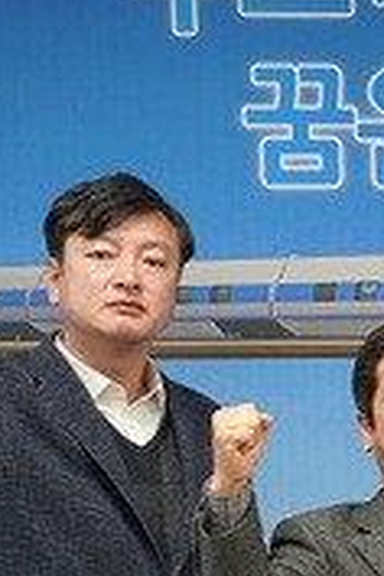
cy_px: 563
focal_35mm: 170
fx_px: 2720
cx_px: 815
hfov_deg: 7.7
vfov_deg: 12.0
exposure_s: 1/160
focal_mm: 47
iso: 2000
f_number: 4
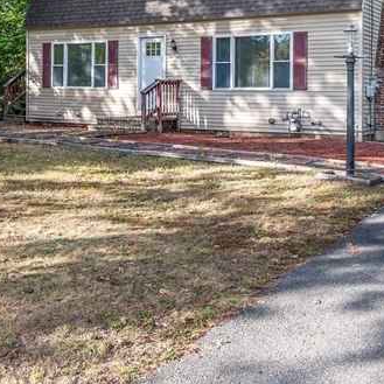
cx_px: 287
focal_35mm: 45
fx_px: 565
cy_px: 110
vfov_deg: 36.9
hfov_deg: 36.7
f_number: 6.3
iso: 100
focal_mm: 17
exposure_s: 1/160
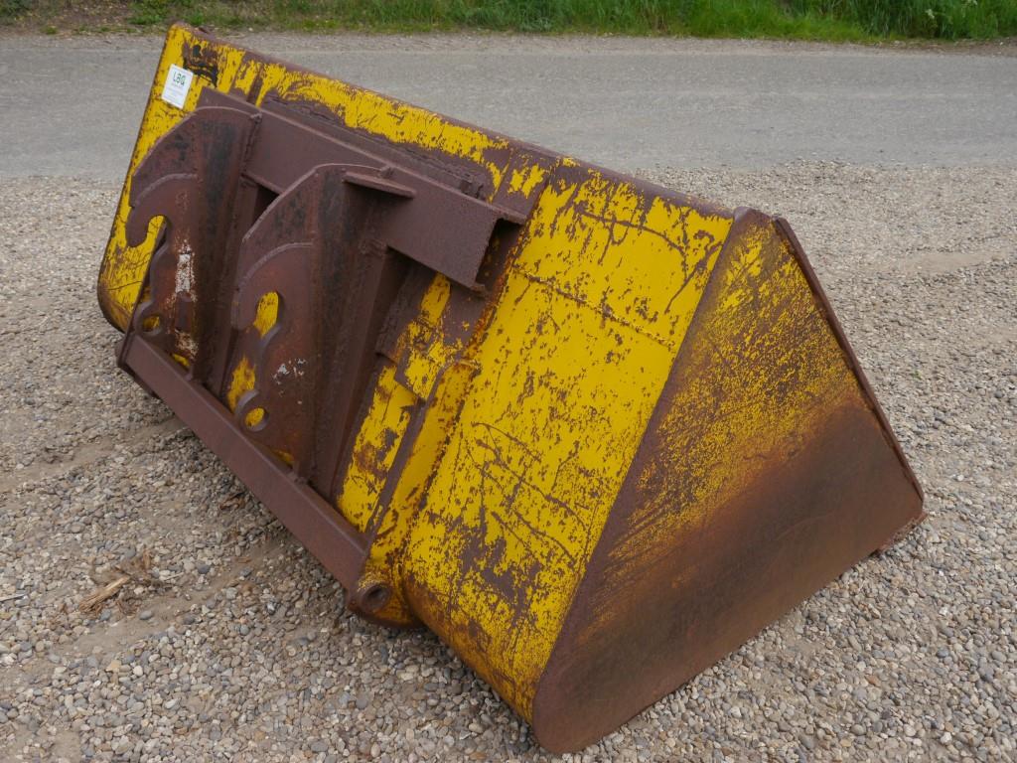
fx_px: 999
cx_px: 508
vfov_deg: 41.8
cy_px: 382
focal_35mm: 34
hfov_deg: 54.0
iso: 160
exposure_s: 1/200
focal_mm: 17
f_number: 5.6
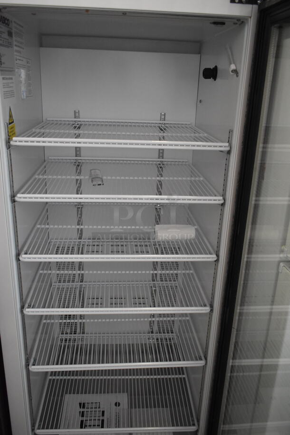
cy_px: 218
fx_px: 380
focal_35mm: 32
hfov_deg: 41.8
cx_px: 145
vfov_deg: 59.5
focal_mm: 21
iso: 2200
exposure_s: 1/125
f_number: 3.8
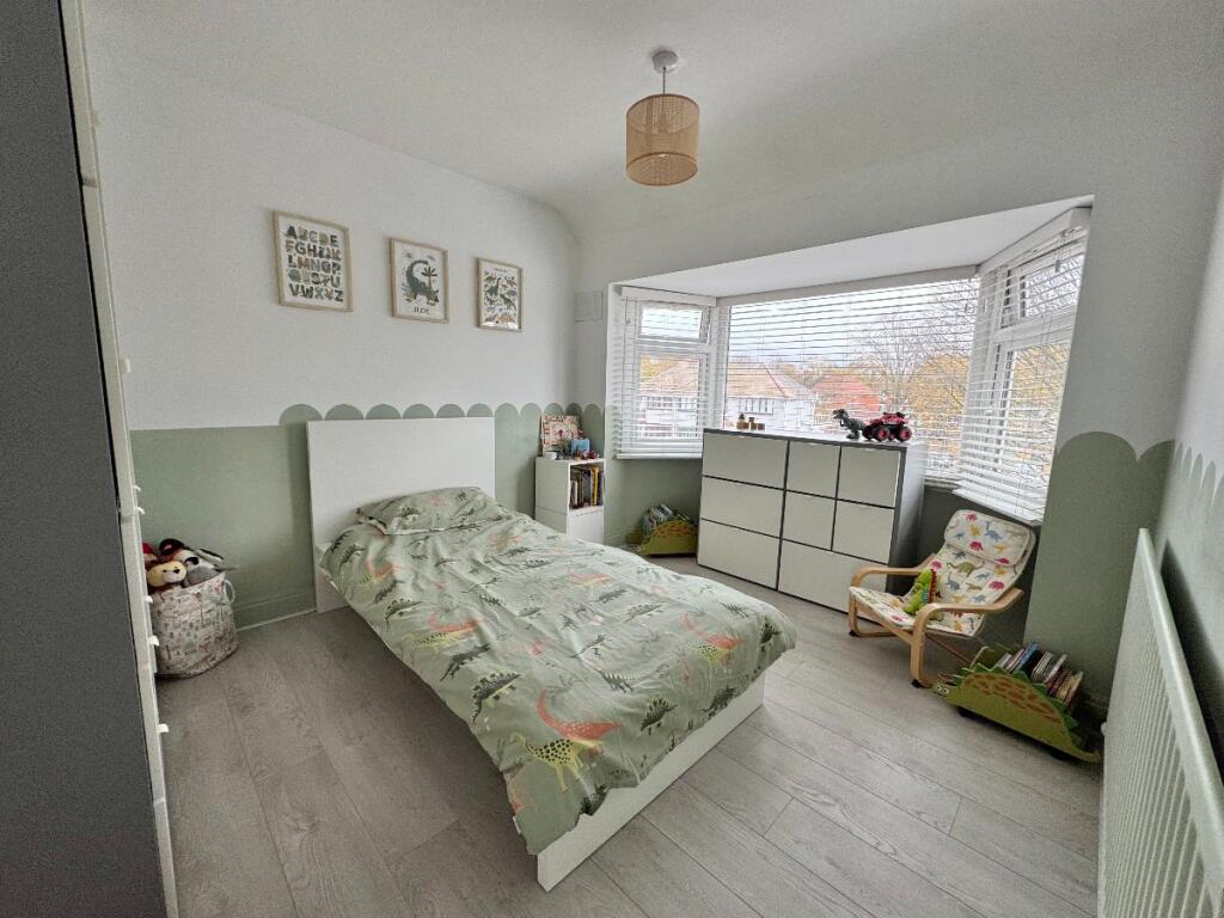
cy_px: 459
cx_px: 612
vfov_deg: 85.7
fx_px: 495
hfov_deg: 102.1
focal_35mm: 14
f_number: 2.2
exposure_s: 1/99
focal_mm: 2.22
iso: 100
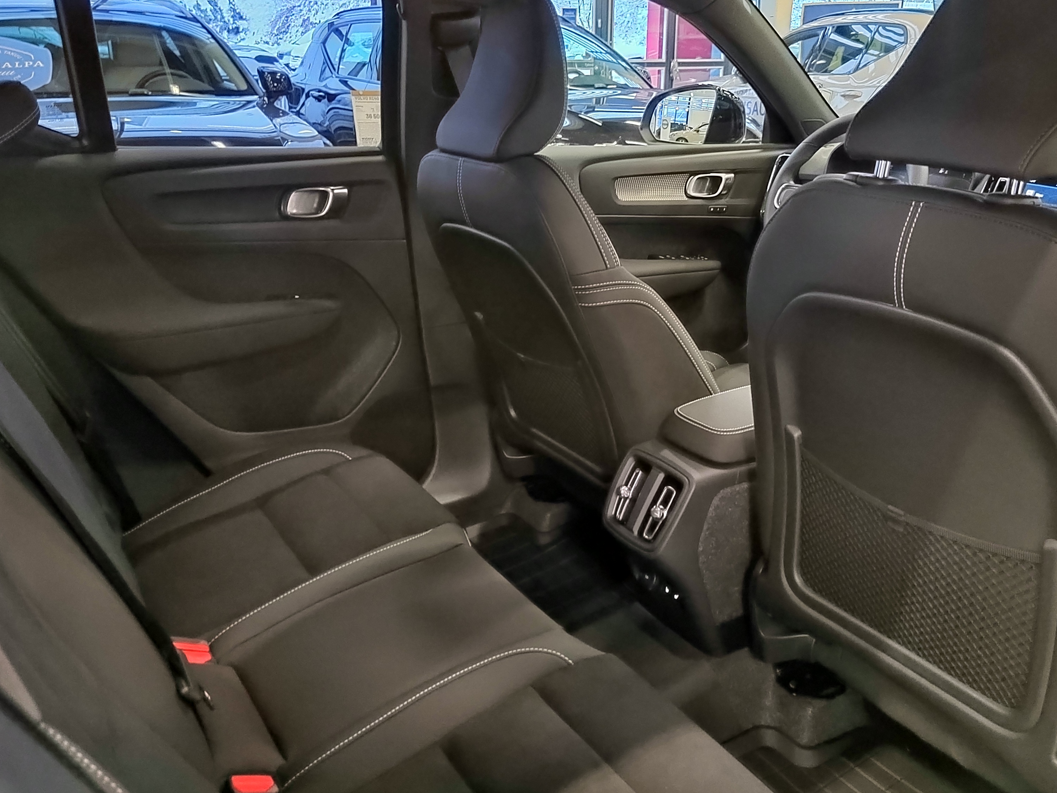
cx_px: 551
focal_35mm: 35
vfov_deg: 40.7
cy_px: 381
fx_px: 1069
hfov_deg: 52.6
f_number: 1.9
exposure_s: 1/25
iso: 5360
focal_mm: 5.52
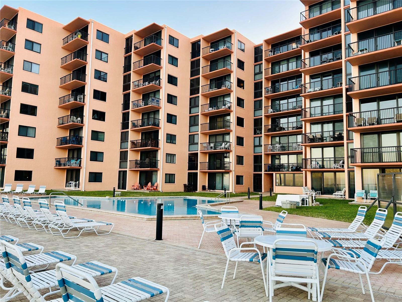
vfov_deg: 53.1
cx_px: 201
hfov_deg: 67.3
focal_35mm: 26
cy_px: 151
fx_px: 302
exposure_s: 1/123
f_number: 1.5
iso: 40
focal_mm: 5.7
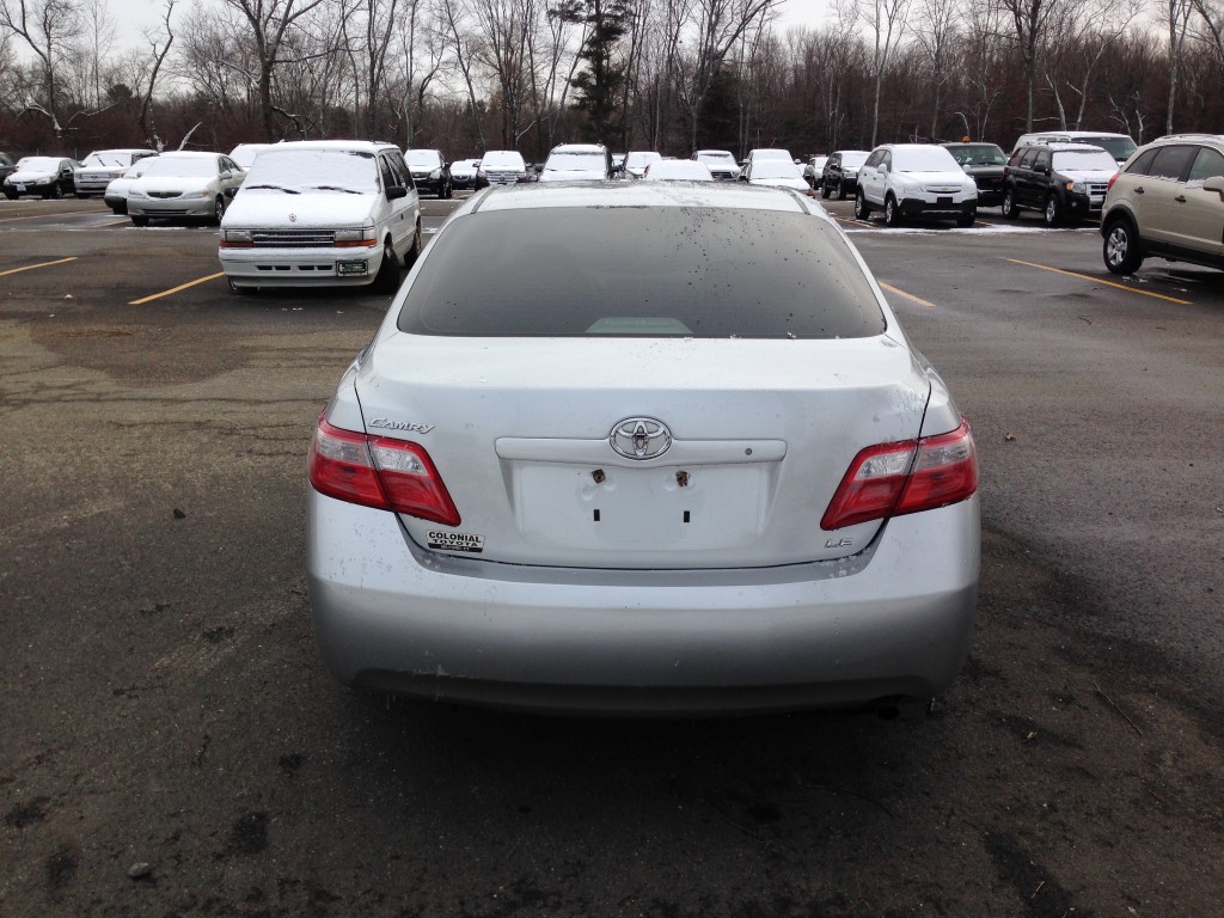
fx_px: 1167
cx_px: 612
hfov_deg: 55.4
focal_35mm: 33
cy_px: 459
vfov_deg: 42.9
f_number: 2.4
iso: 50
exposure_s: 1/723
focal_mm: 4.12
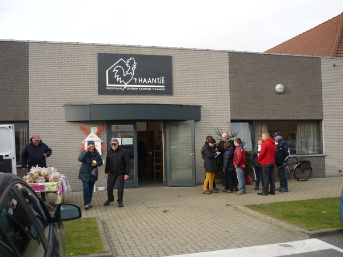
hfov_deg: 55.4
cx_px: 172
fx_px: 327
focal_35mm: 33
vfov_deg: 42.9
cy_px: 128
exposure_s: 1/250
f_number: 2.8
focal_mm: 5.5
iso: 100
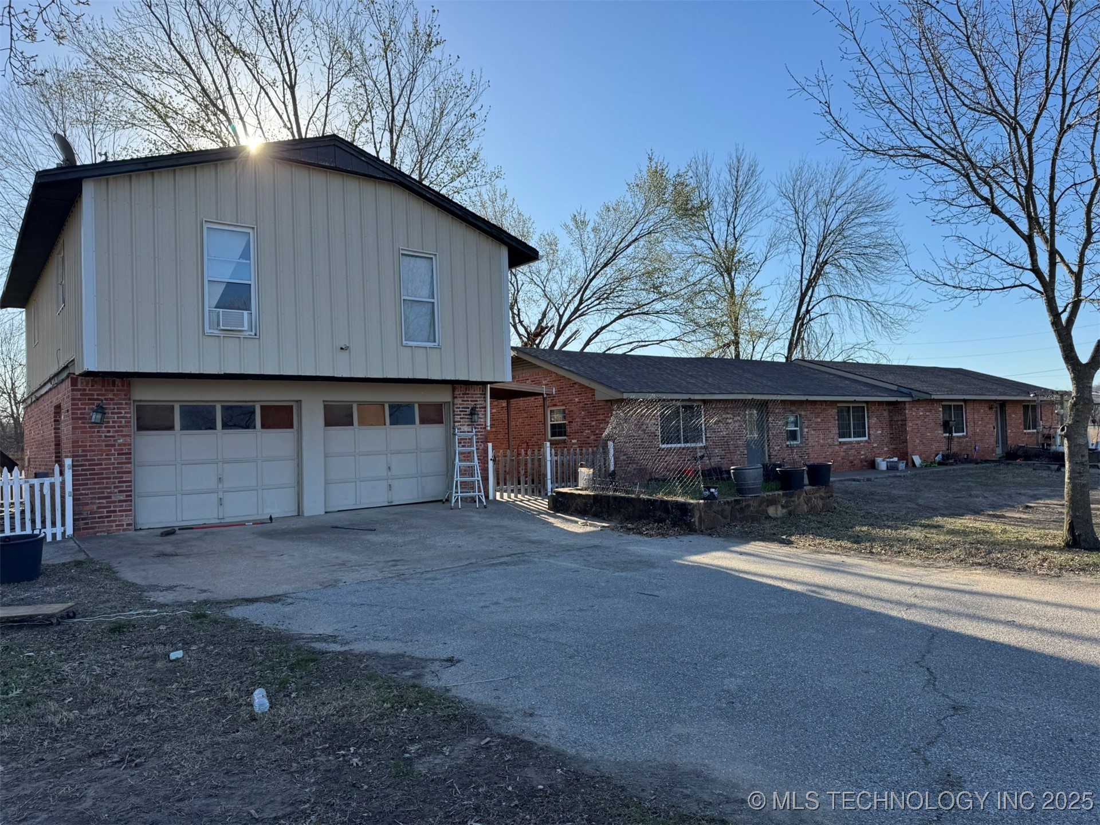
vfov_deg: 56.8
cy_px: 412
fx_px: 763
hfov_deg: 71.6
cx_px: 550
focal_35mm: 24
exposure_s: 1/2833
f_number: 1.78
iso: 80
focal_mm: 6.76
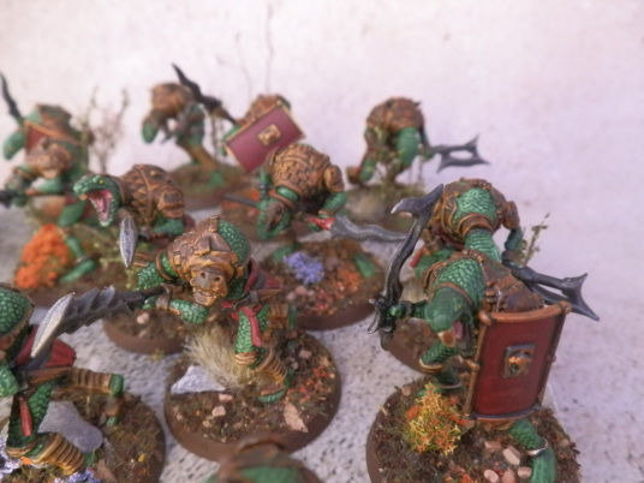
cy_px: 242
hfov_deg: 63.4
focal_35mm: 28
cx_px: 322
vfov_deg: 49.7
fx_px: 521
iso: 400
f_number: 3.1
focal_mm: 5
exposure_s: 1/80
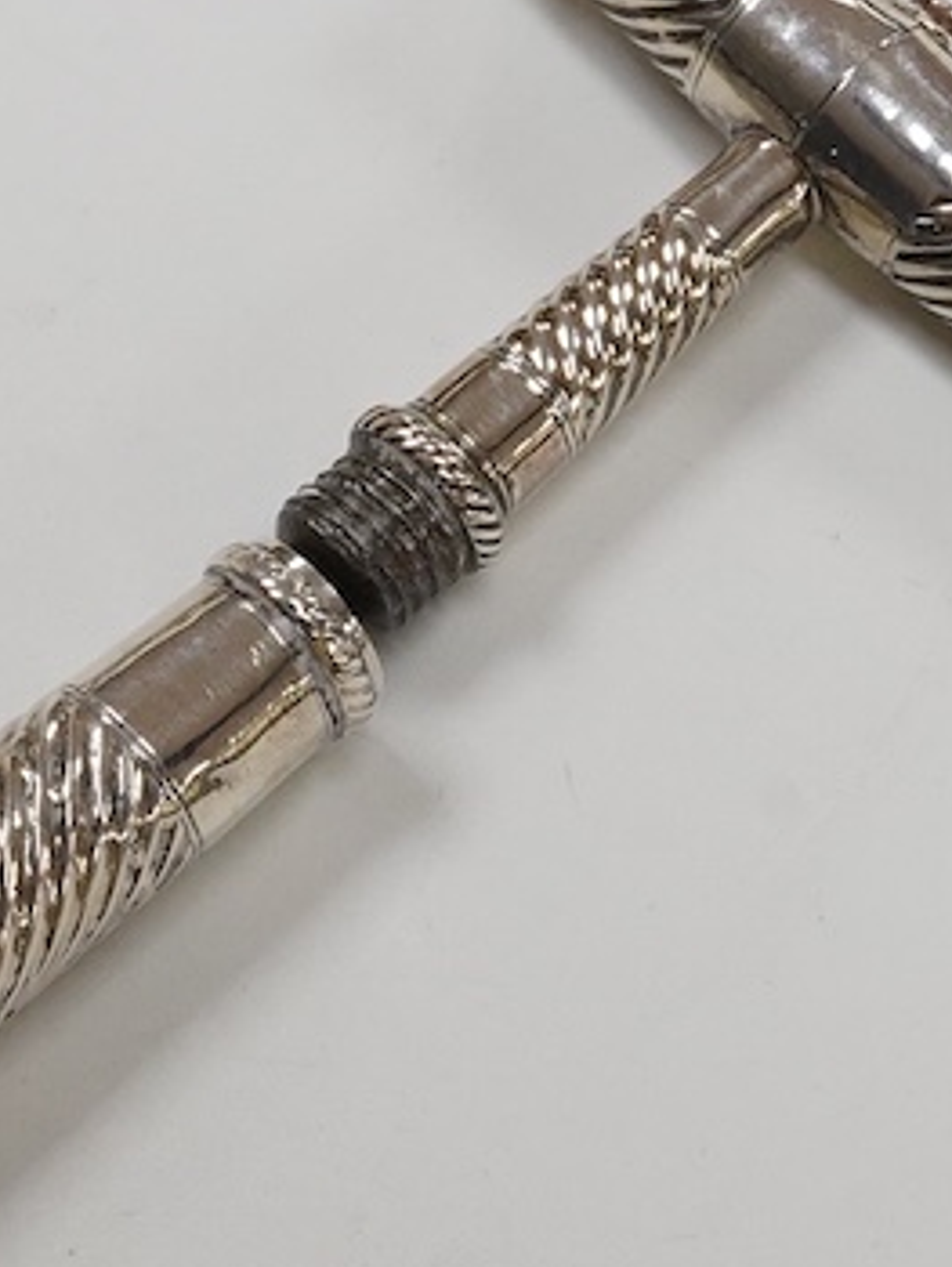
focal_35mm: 139
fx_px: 5091
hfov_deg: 10.7
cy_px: 507
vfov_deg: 14.2
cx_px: 266
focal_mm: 30
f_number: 20
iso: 2500
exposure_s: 1/100
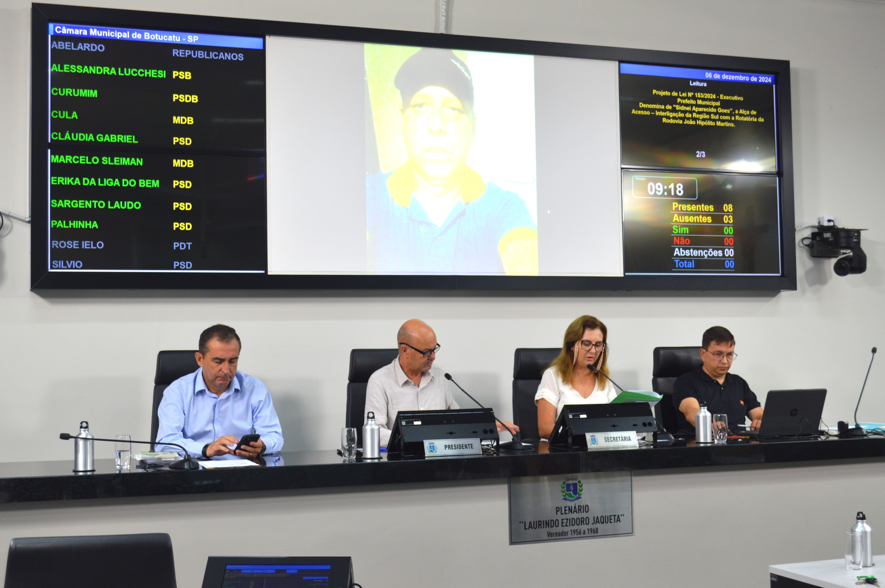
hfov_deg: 41.1
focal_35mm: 48
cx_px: 442
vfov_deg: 28.0
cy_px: 294
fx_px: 1179
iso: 400
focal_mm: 32
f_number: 5.6
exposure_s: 1/60
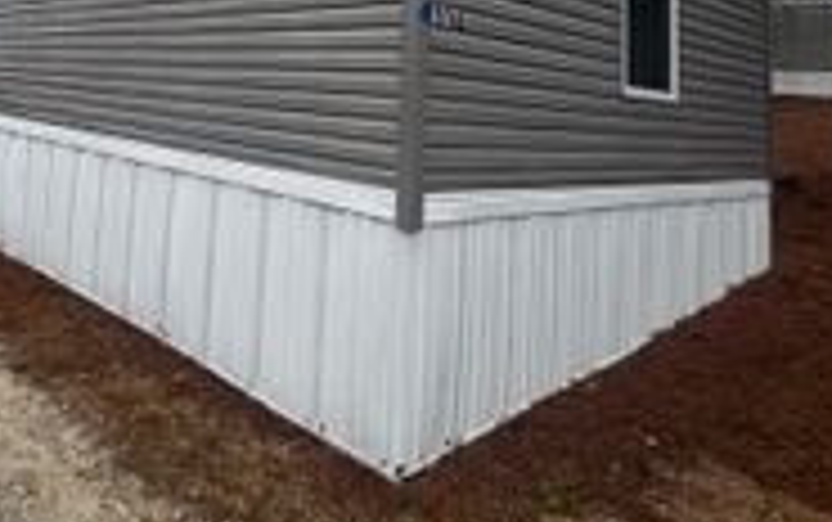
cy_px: 4
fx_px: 726
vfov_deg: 35.8
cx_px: 207
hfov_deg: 56.6
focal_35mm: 32
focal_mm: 2.22
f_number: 2.2
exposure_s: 1/99
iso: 50
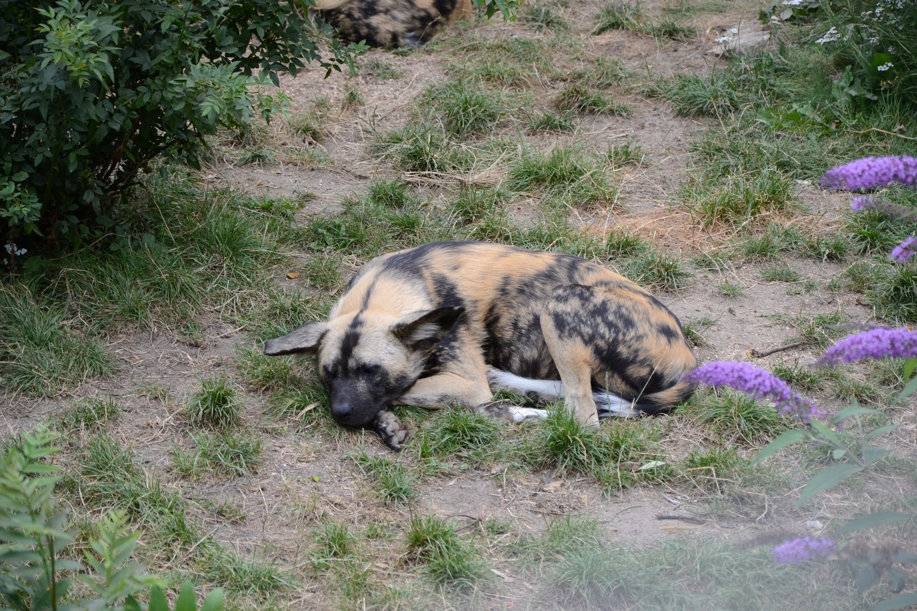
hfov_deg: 13.0
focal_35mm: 158
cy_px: 306
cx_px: 458
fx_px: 4012
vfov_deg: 8.7
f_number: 5.6
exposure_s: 1/160
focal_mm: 105
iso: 200
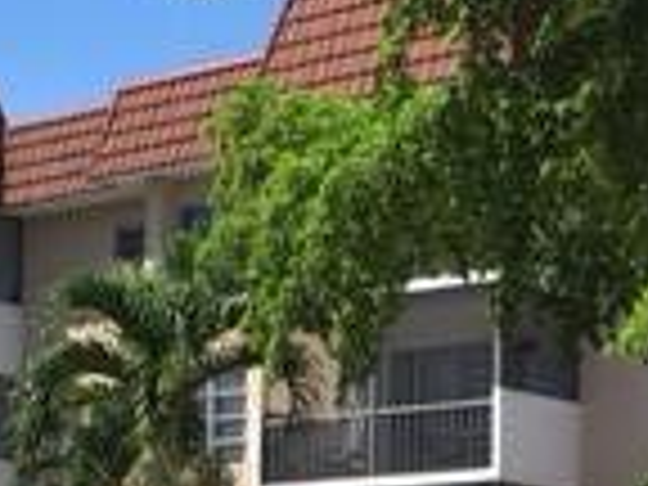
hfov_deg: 15.3
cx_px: 306
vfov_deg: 11.2
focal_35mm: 129
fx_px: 2415
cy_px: 616
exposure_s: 1/1326
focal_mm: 4.15
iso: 25
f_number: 2.2
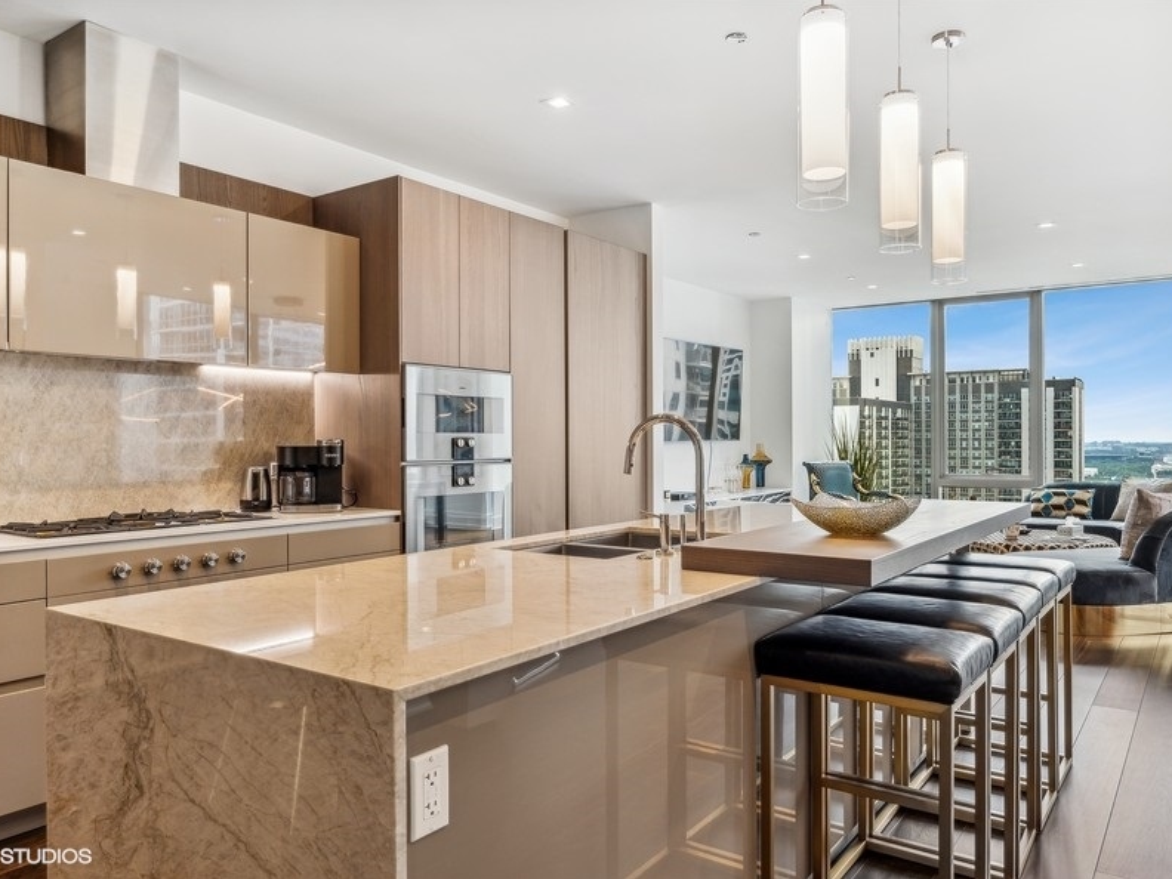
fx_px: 831
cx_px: 579
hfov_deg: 70.4
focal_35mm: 25
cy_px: 440
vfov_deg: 55.7
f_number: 9.5
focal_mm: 22.5
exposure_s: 1/30
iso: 200
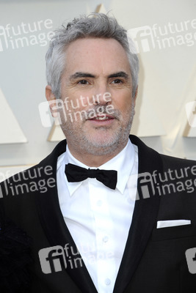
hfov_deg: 4.6
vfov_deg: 6.9
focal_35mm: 300
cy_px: 146
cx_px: 98
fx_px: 2448
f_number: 8
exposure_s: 1/250
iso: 800
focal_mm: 300
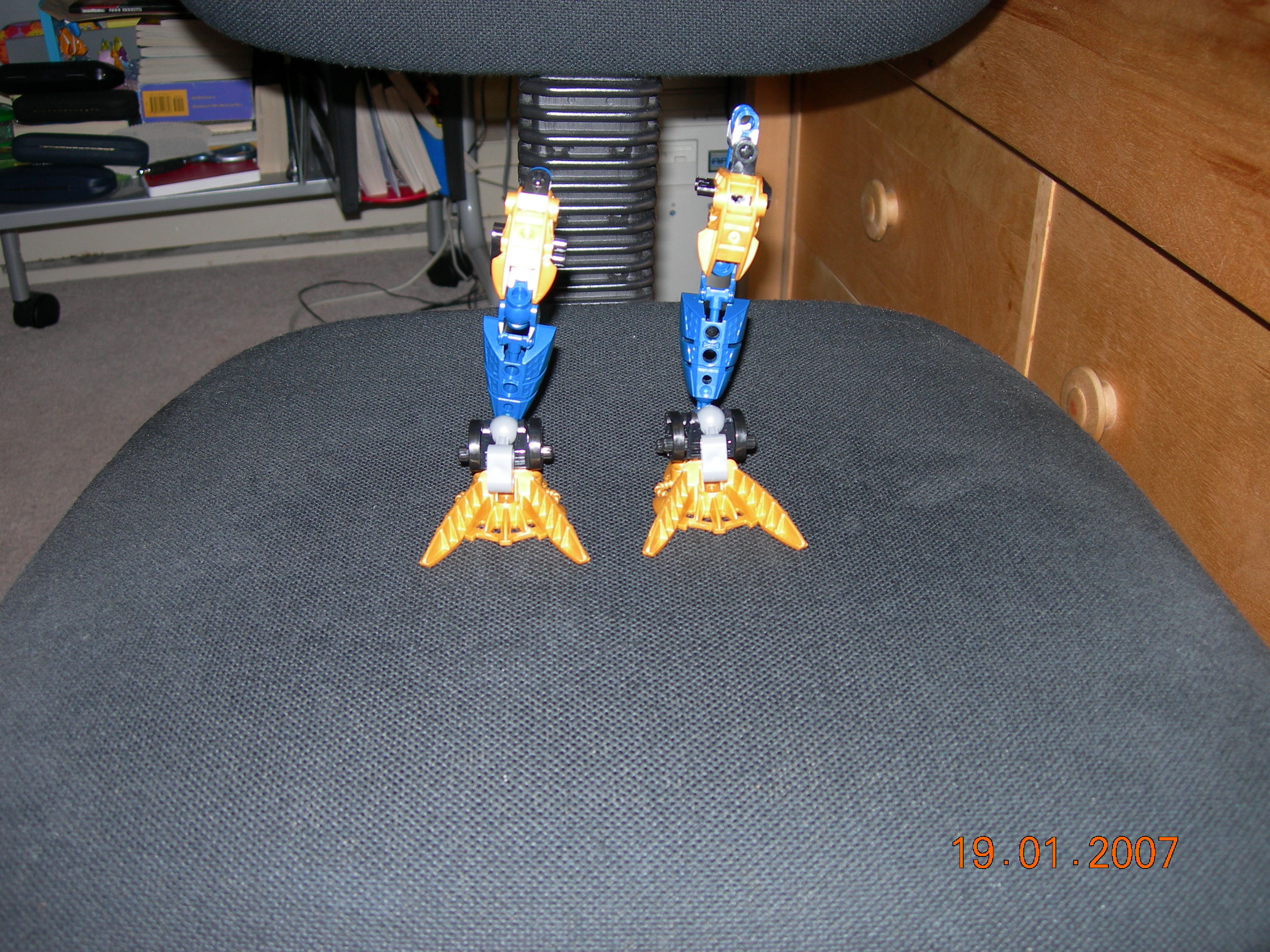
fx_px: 1394
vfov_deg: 37.7
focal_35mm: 38
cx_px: 635
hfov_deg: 49.0
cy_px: 476
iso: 50
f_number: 2.8
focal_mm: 7.8
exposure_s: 1/60.1
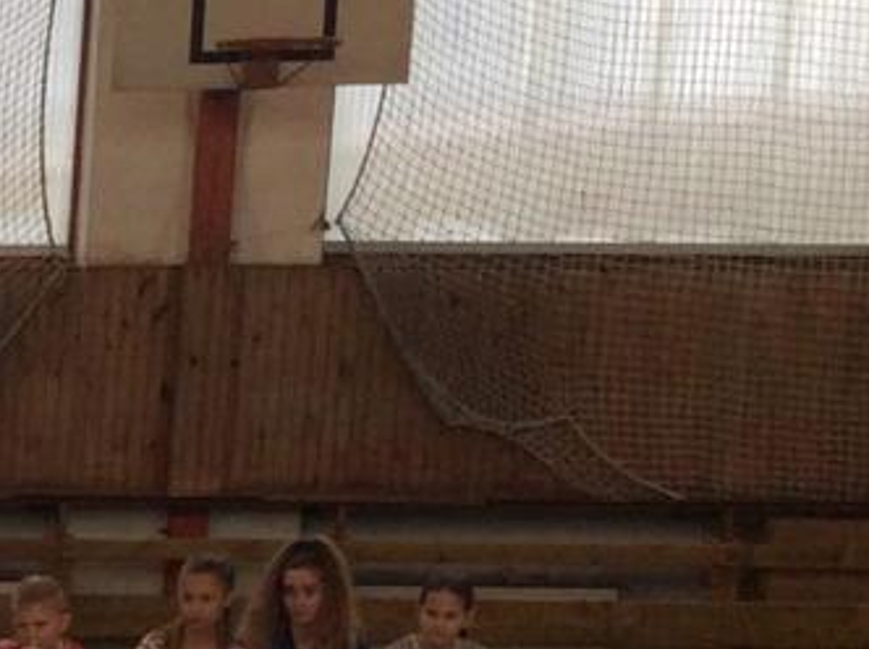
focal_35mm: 129
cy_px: 1014
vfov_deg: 11.0
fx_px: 3234
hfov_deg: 13.3
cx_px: -845
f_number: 2.4
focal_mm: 3.3
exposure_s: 1/100
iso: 50
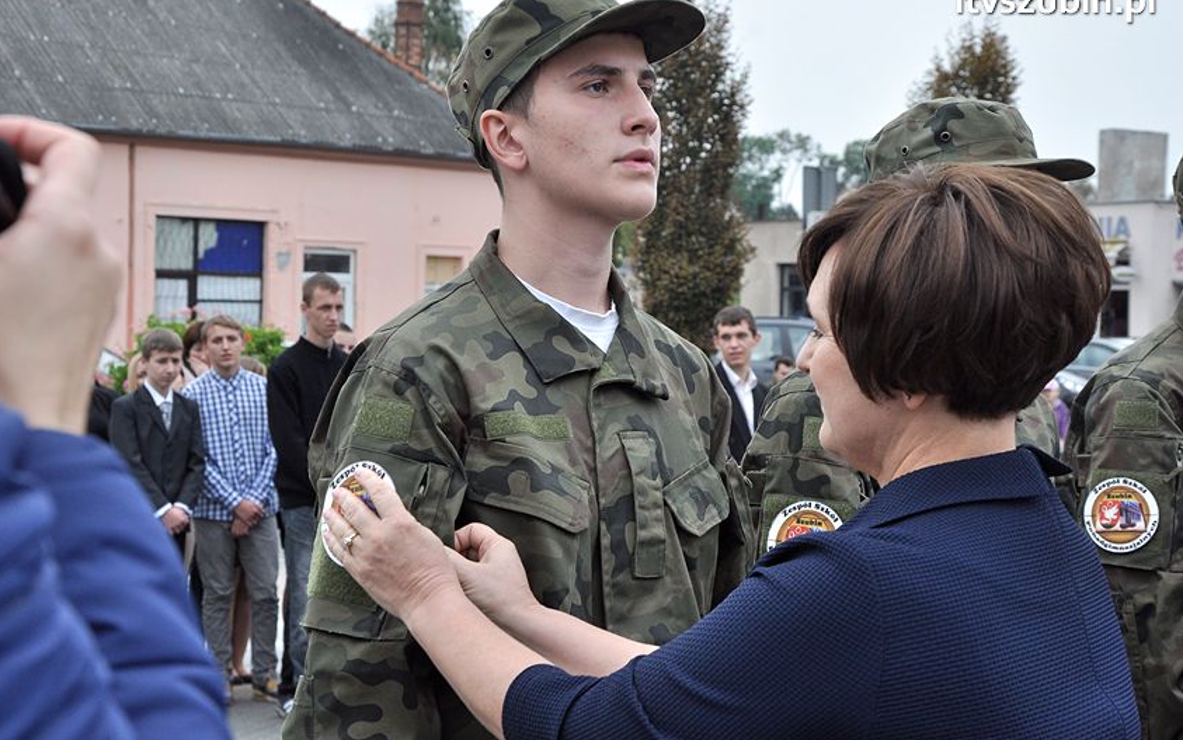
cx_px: 589
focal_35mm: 77
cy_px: 349
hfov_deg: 26.8
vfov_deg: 16.9
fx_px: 2483
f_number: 9
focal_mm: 50
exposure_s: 1/320
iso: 500
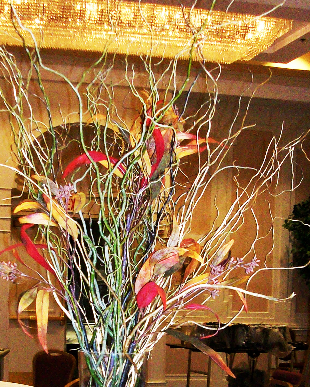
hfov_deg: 20.2
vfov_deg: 24.2
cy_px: 366
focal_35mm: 76
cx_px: 157
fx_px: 871
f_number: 2.8
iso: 160
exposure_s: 1/60
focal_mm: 5.7
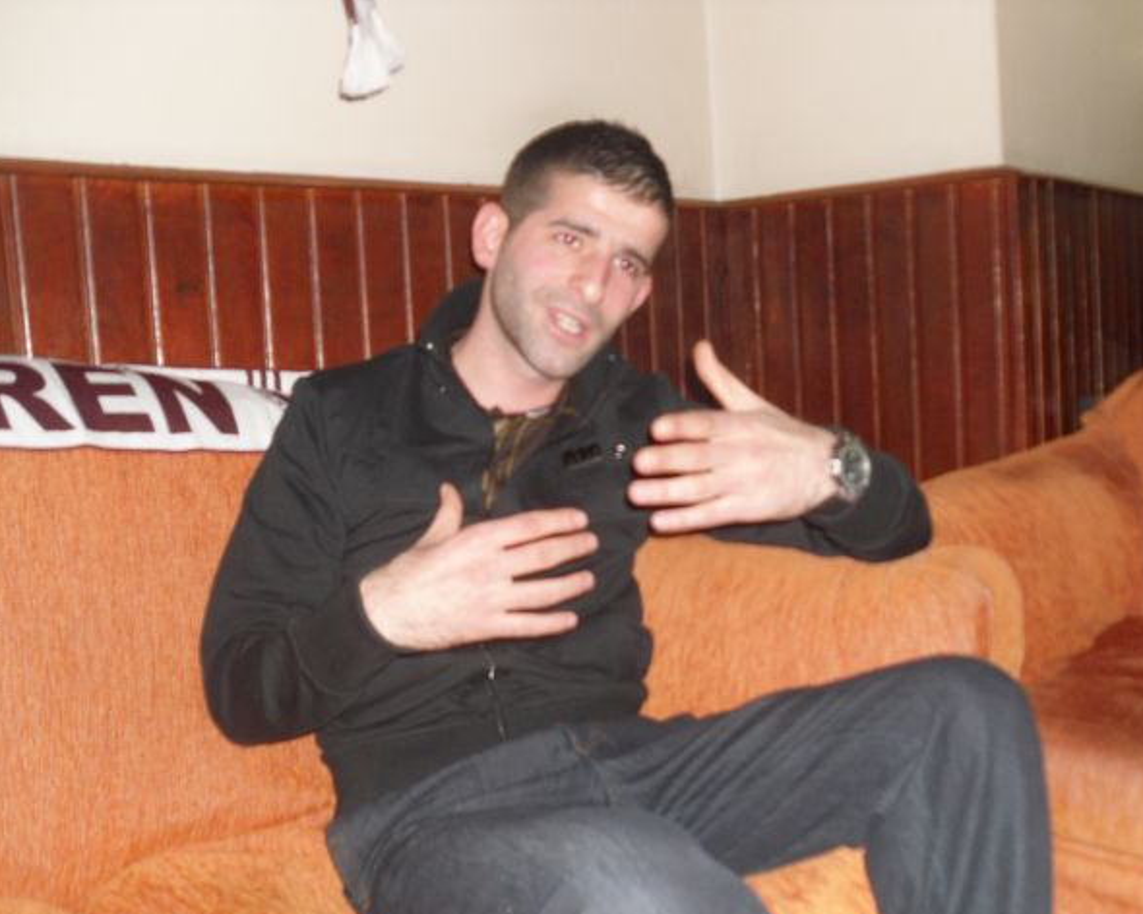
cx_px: 606
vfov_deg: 41.2
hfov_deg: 50.2
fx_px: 1218
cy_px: 463
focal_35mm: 36
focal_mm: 6
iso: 100
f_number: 2.8
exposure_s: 1/45
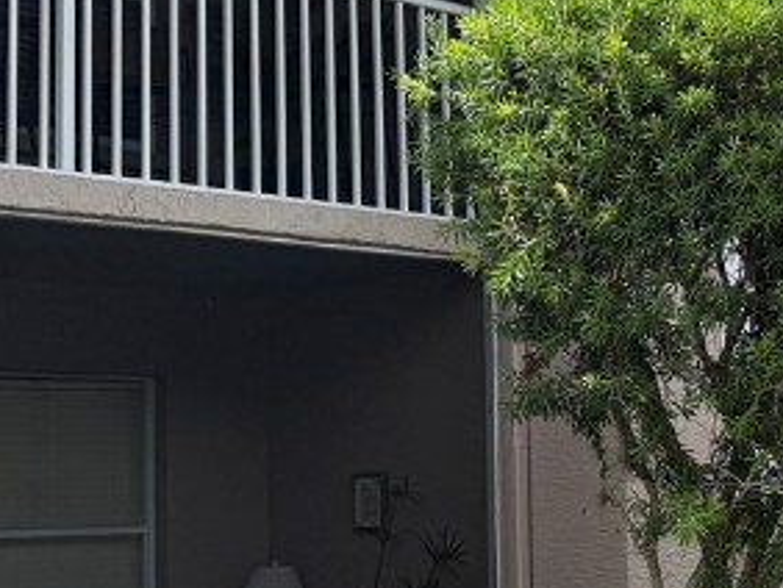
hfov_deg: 20.5
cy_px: 319
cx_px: 1019
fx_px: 1970
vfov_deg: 17.0
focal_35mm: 87
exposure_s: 1/3759
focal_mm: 6.76
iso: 80
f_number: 1.78
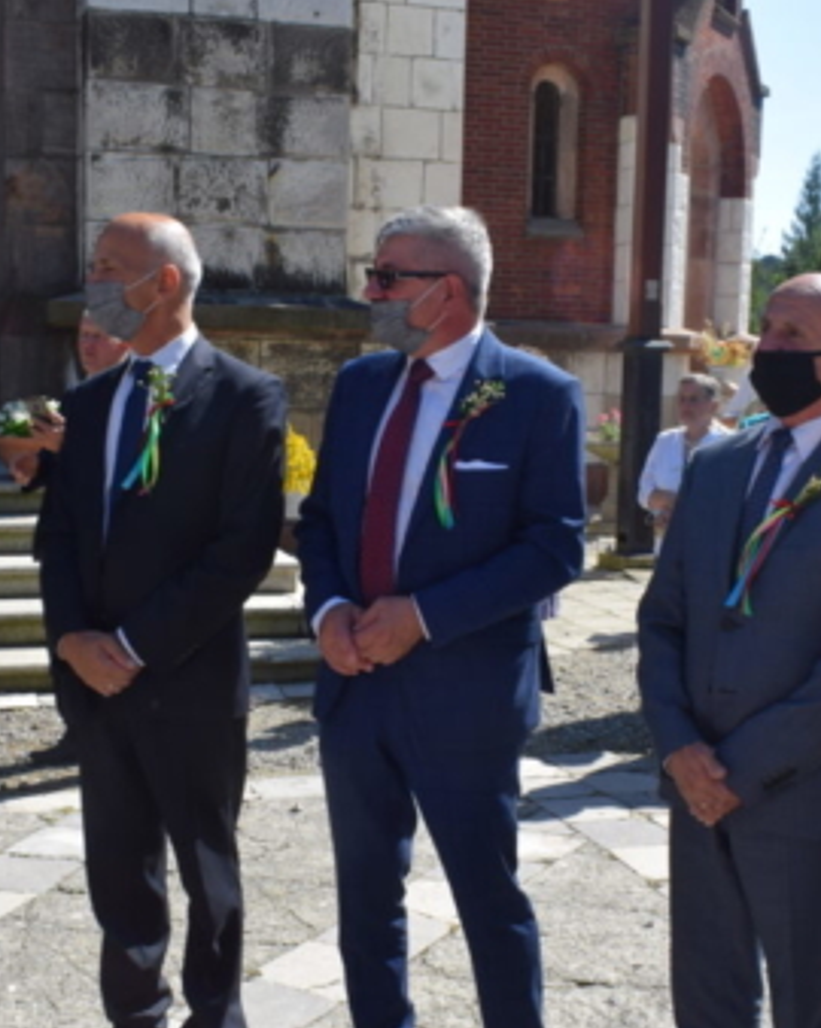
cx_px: 398
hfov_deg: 31.4
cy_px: 585
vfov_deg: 38.7
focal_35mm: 48
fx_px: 1459
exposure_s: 1/320
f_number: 9
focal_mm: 18
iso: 200
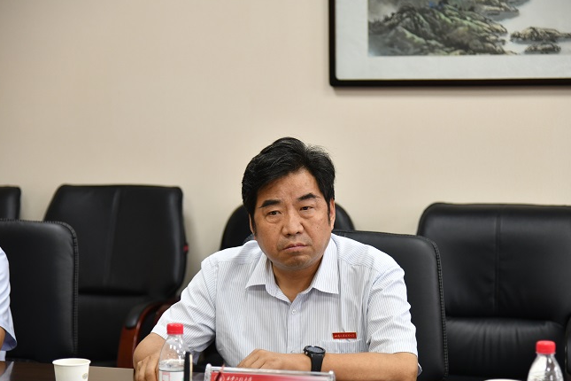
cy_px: 216
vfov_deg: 12.6
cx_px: 300
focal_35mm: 109
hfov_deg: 18.8
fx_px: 1729
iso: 800
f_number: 4
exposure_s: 1/100
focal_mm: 92
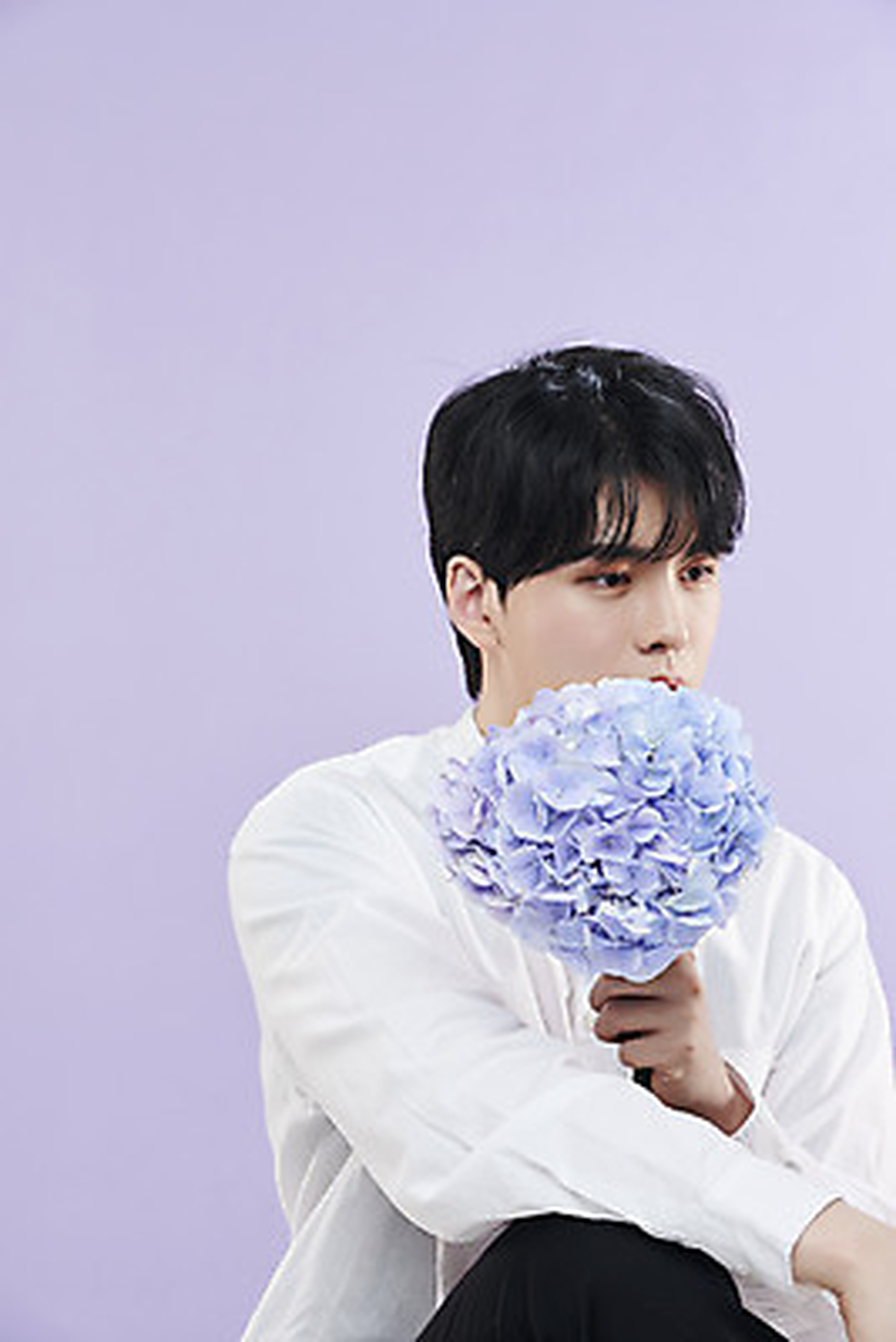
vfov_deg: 20.8
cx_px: 448
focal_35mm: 98
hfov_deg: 14.0
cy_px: 671
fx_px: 3655
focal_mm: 98
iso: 64
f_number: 8
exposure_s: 1/125
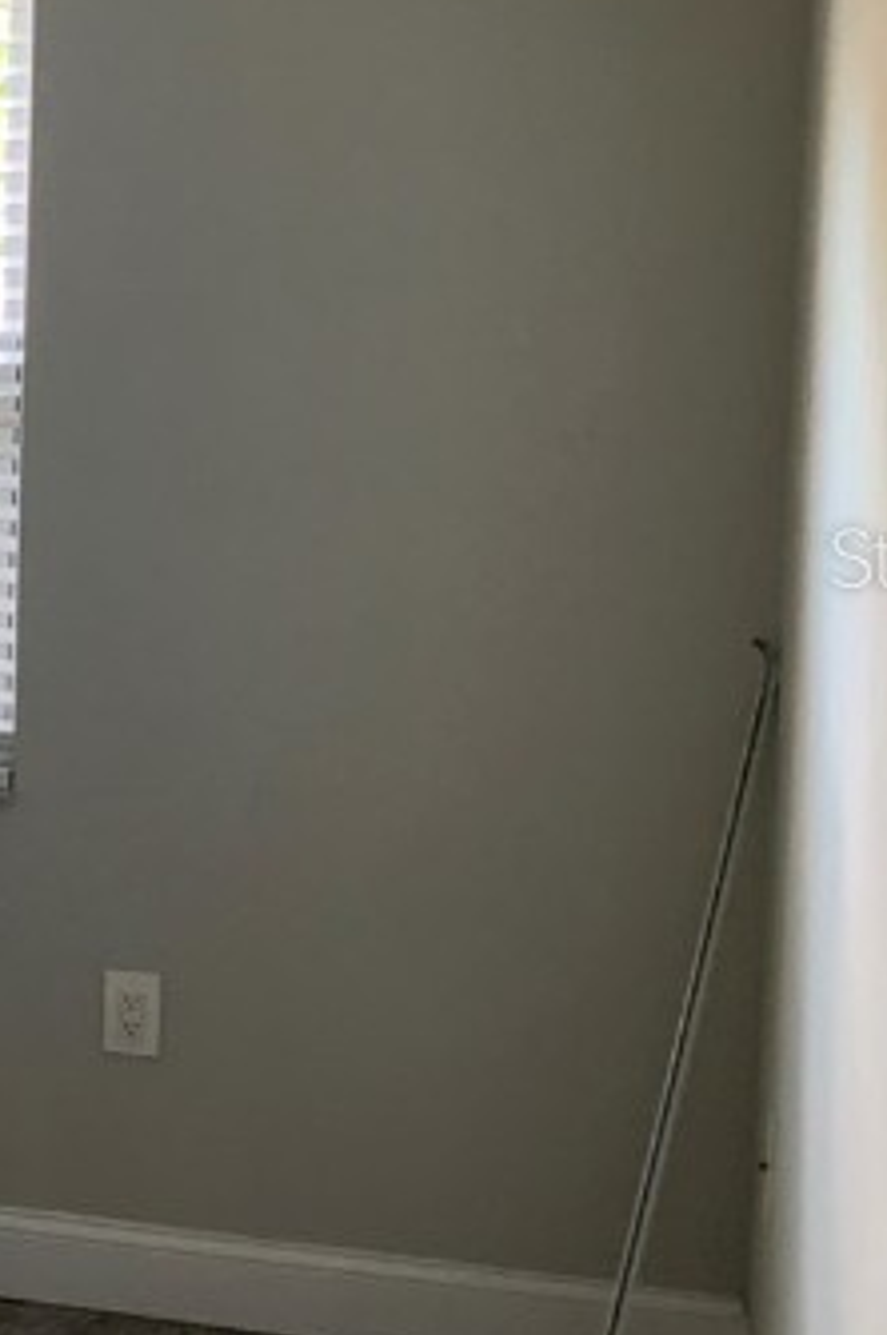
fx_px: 3074
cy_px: 556
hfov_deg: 14.0
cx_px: -839
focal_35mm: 83
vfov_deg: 24.5
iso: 160
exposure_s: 1/60
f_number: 1.8
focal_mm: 4.25
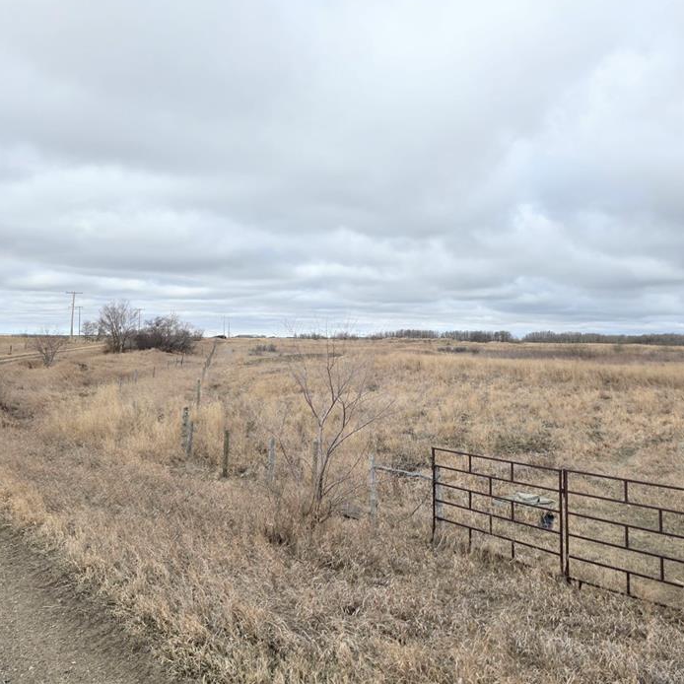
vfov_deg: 53.9
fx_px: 671
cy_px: 307
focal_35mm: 30
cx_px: 390
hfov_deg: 53.8
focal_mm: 6.3
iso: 80
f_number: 1.7
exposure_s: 1/6150
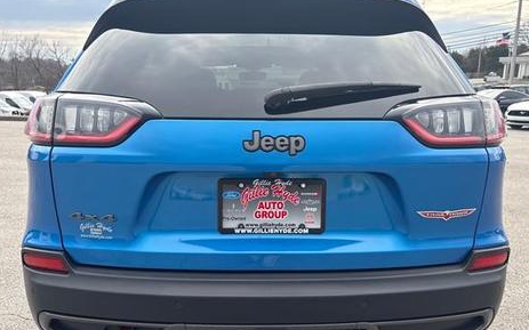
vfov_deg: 41.7
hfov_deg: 62.9
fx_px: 432
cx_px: 259
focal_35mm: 30
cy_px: 192
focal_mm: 5.96
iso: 64
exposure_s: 1/920
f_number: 1.6
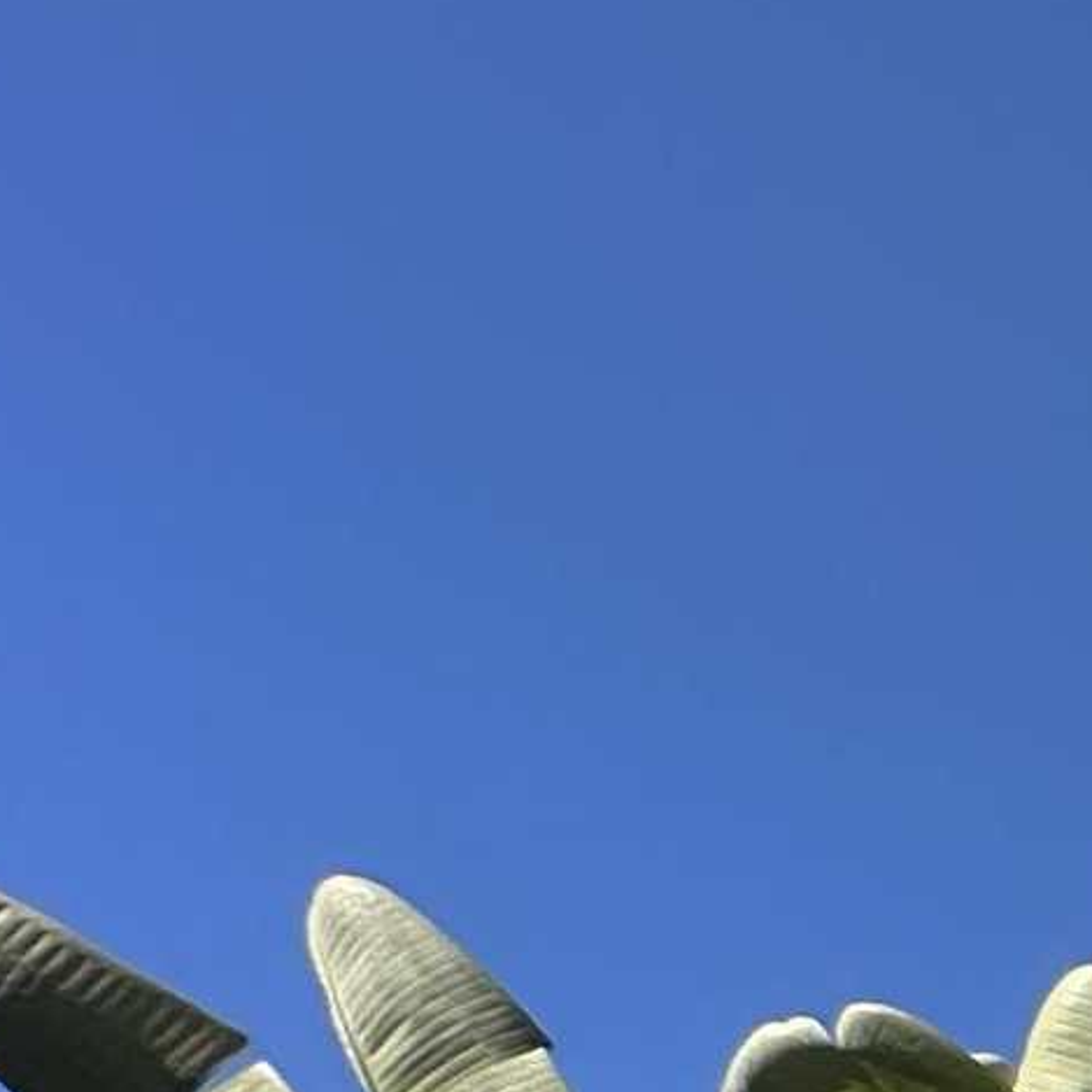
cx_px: 3509
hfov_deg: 10.6
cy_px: 2070
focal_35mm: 81
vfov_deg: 16.9
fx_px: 2891
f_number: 2.2
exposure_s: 1/1855
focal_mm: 2.22
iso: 50
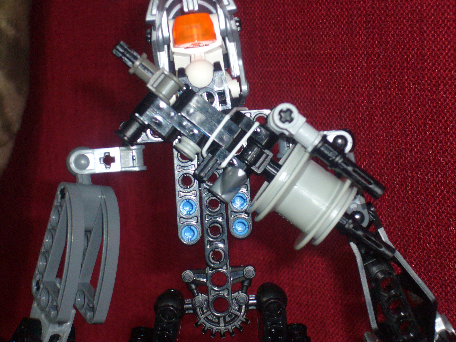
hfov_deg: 18.7
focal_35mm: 105
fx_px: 1383
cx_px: 228
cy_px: 171
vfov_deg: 14.1
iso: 100
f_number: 5
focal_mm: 17.4
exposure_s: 1/30
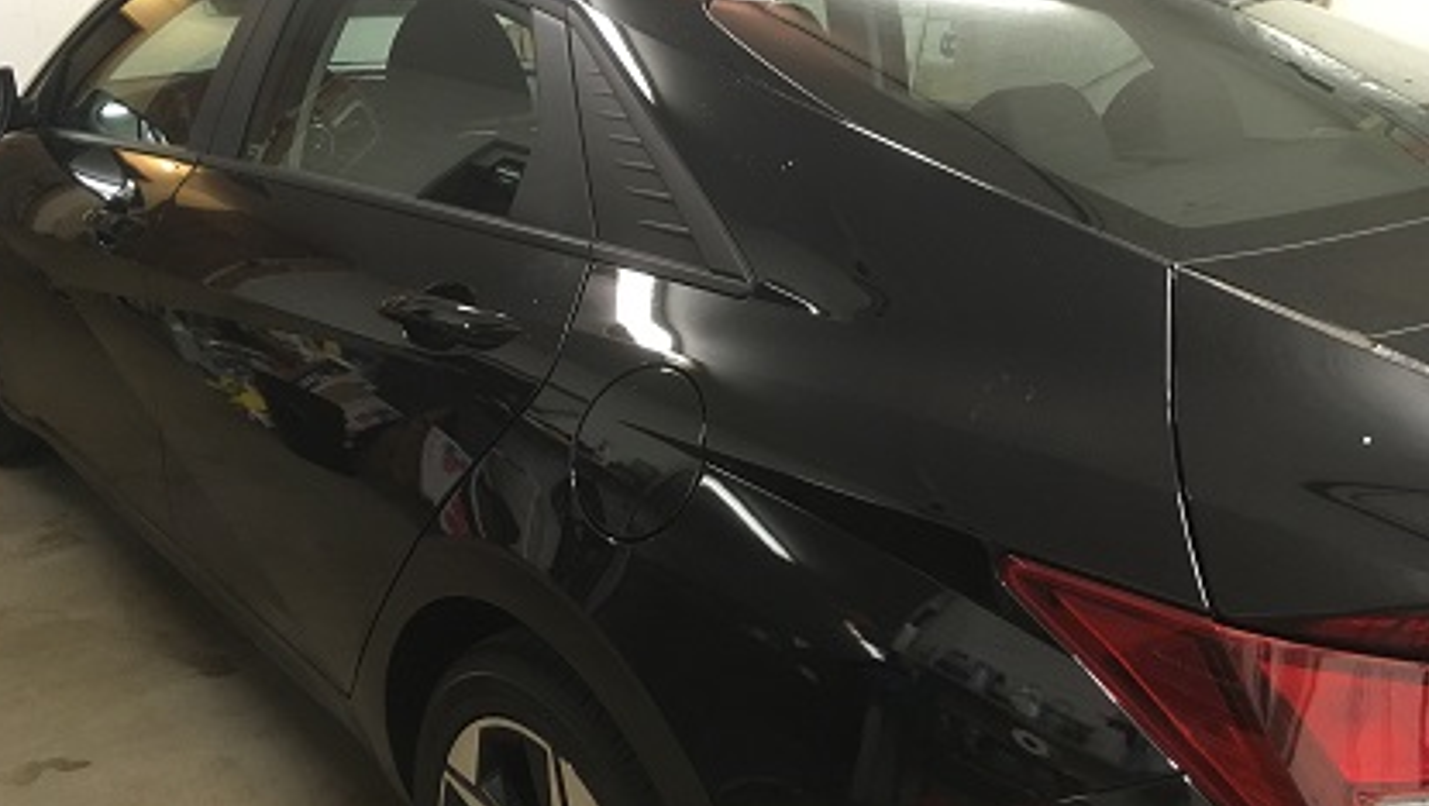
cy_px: 308
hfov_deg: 56.6
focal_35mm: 35
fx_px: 1327
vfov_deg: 33.6
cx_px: 740
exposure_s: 1/30
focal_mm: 4.15
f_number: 2.2
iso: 160
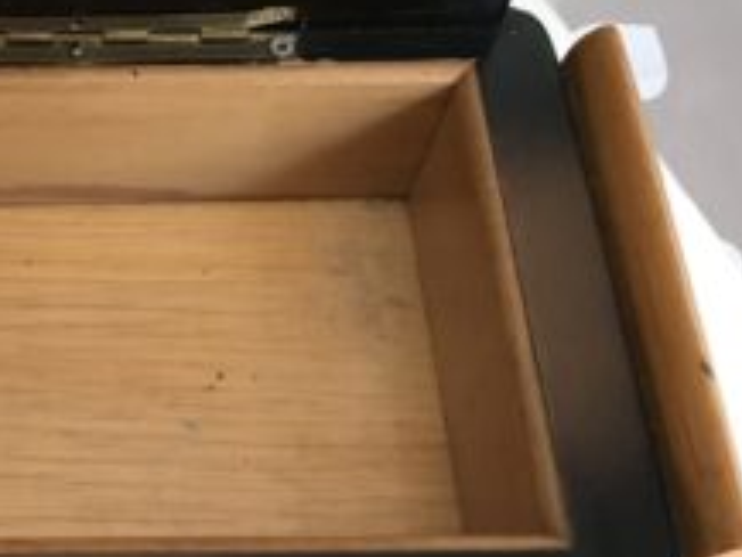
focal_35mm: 66
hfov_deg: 28.0
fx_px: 1416
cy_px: 309
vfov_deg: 22.3
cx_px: 38
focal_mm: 3.99
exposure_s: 1/17
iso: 64
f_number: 1.8
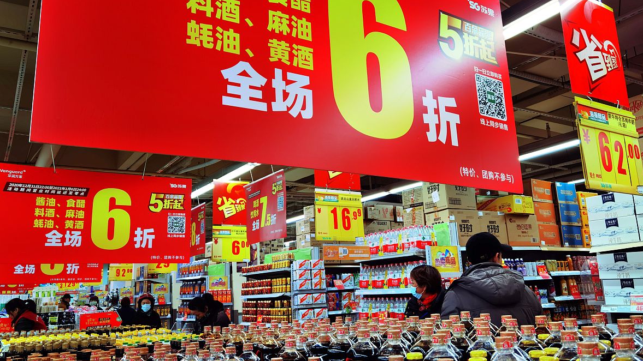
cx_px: 327
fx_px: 511
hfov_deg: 64.3
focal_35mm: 30
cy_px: 173
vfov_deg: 38.9
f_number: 1.9
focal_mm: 6.71
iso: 100
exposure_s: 1/100
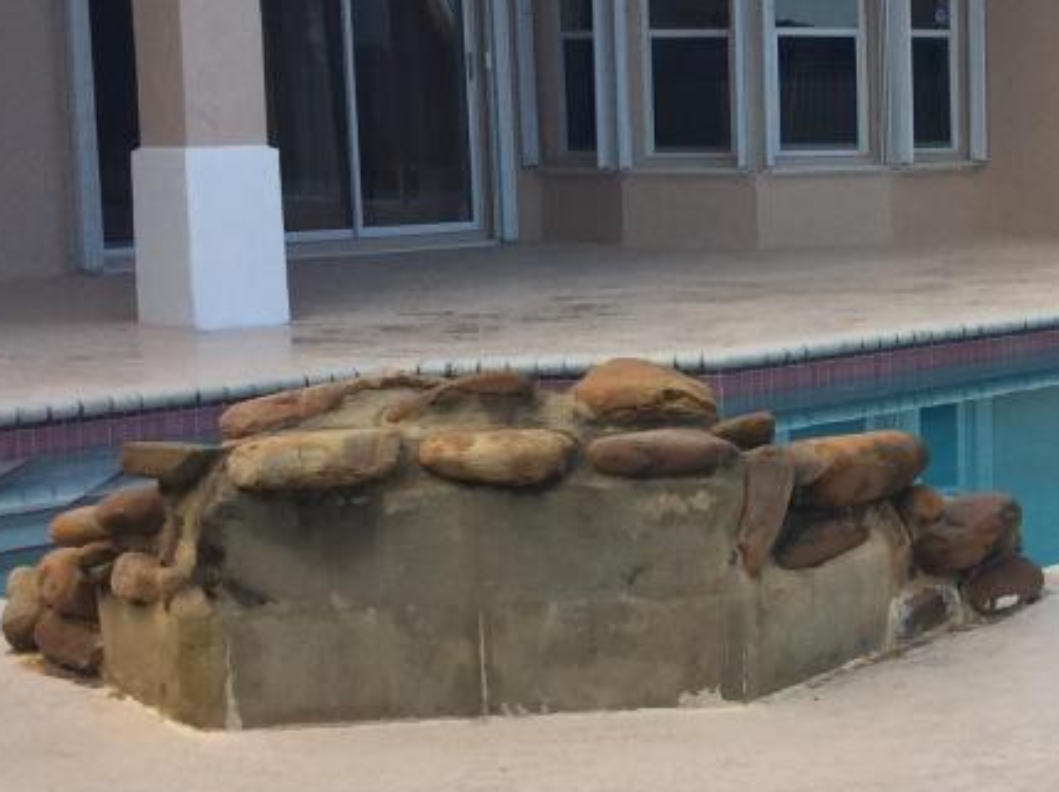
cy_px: 308
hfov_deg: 23.3
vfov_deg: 18.6
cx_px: 1155
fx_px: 2415
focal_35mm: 79
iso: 32
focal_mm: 3.3
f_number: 2.4
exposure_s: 1/338
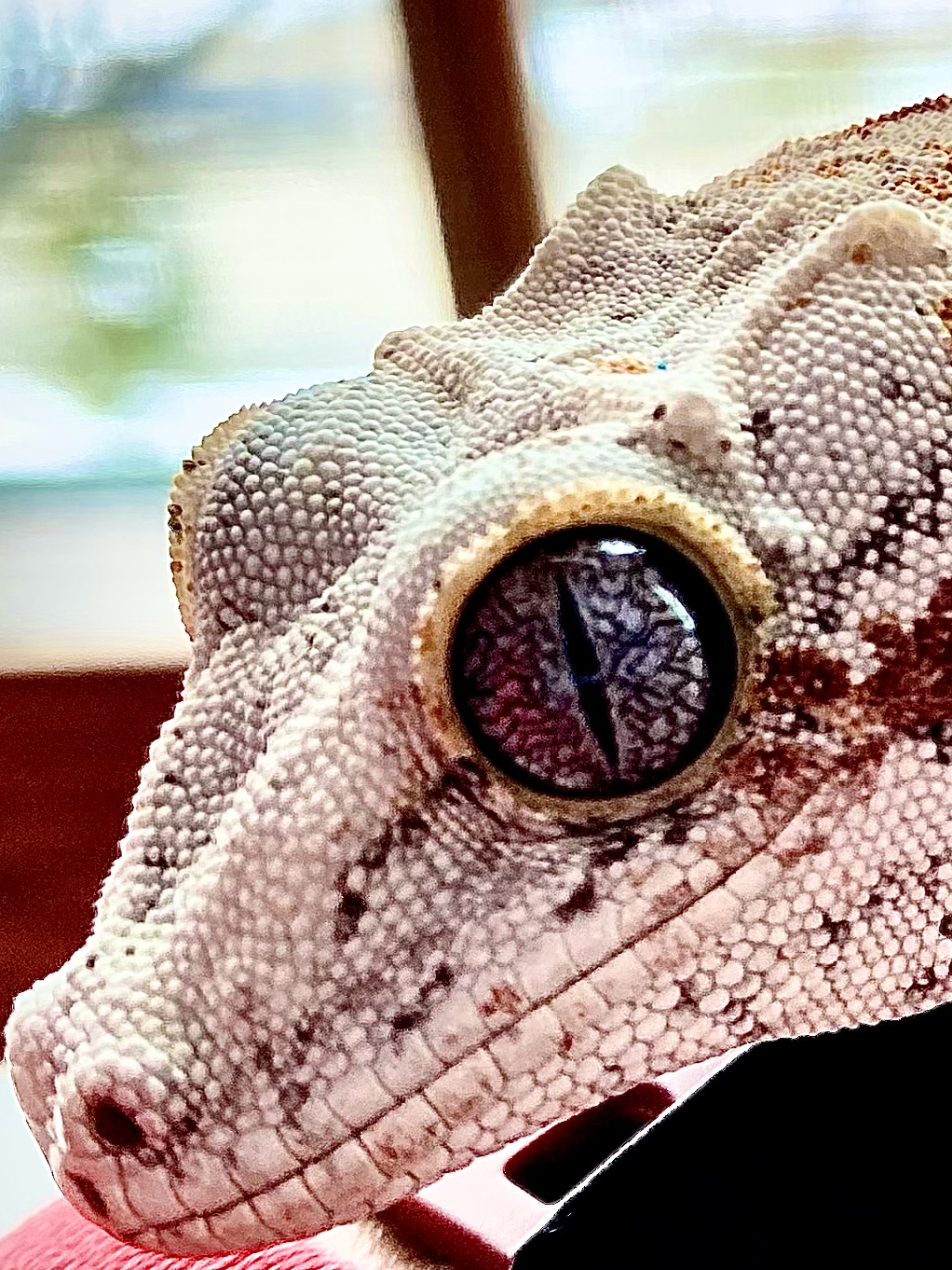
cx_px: 1265
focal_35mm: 74
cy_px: 698
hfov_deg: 18.4
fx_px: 2713
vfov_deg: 26.3
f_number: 1.8
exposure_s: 1/122
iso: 50
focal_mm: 4.25
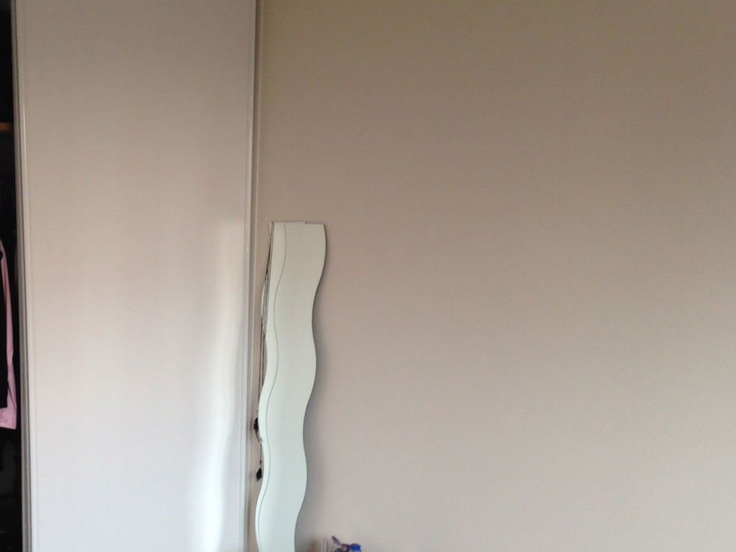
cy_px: 381
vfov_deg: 30.6
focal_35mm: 47
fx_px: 999
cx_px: 239
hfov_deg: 39.9
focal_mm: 4.12
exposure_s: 1/20
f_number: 2.4
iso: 64
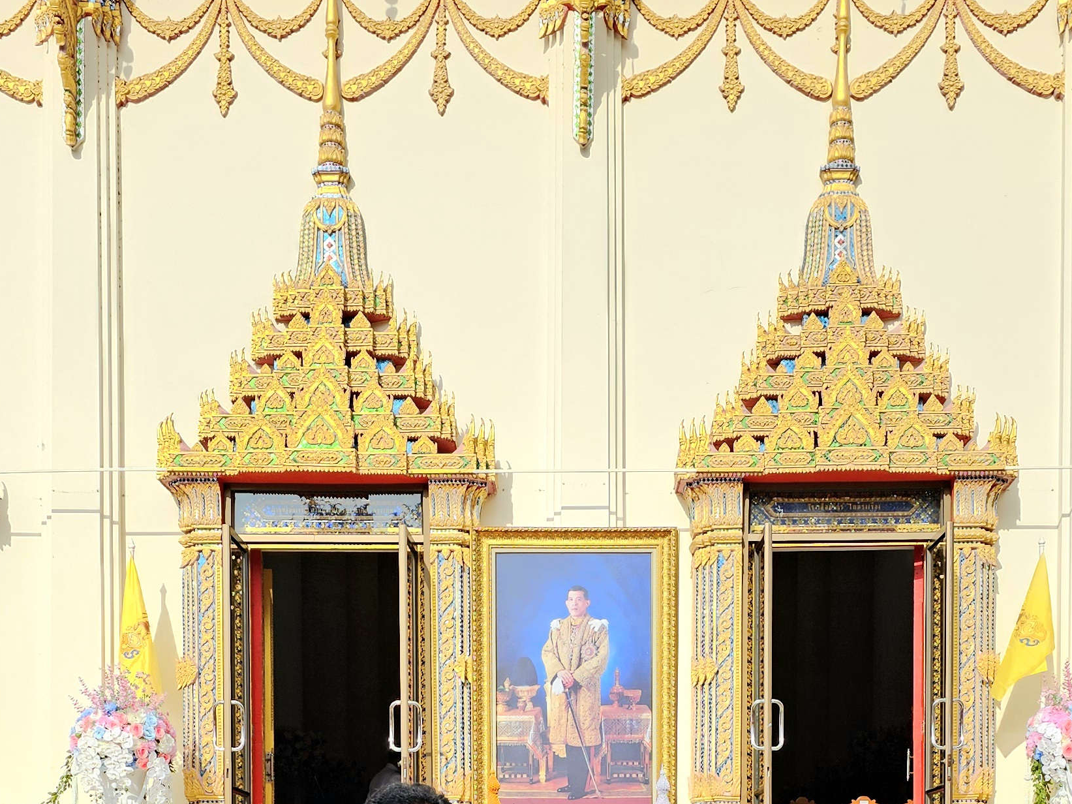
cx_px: 554
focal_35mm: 56
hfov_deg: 34.3
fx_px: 1734
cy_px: 895
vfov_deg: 24.3
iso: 10
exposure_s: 1/526
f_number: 1.7
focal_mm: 6.3
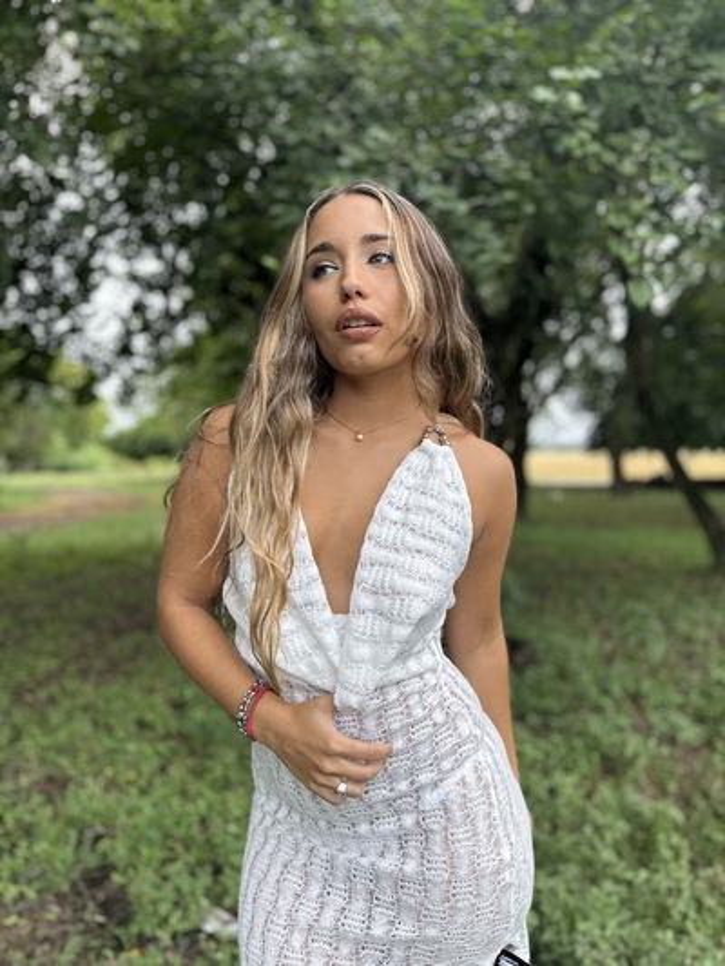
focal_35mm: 24
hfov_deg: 56.8
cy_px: 483
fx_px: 670
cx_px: 362
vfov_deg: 71.6
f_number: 1.78
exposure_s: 1/250
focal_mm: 6.76
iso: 80
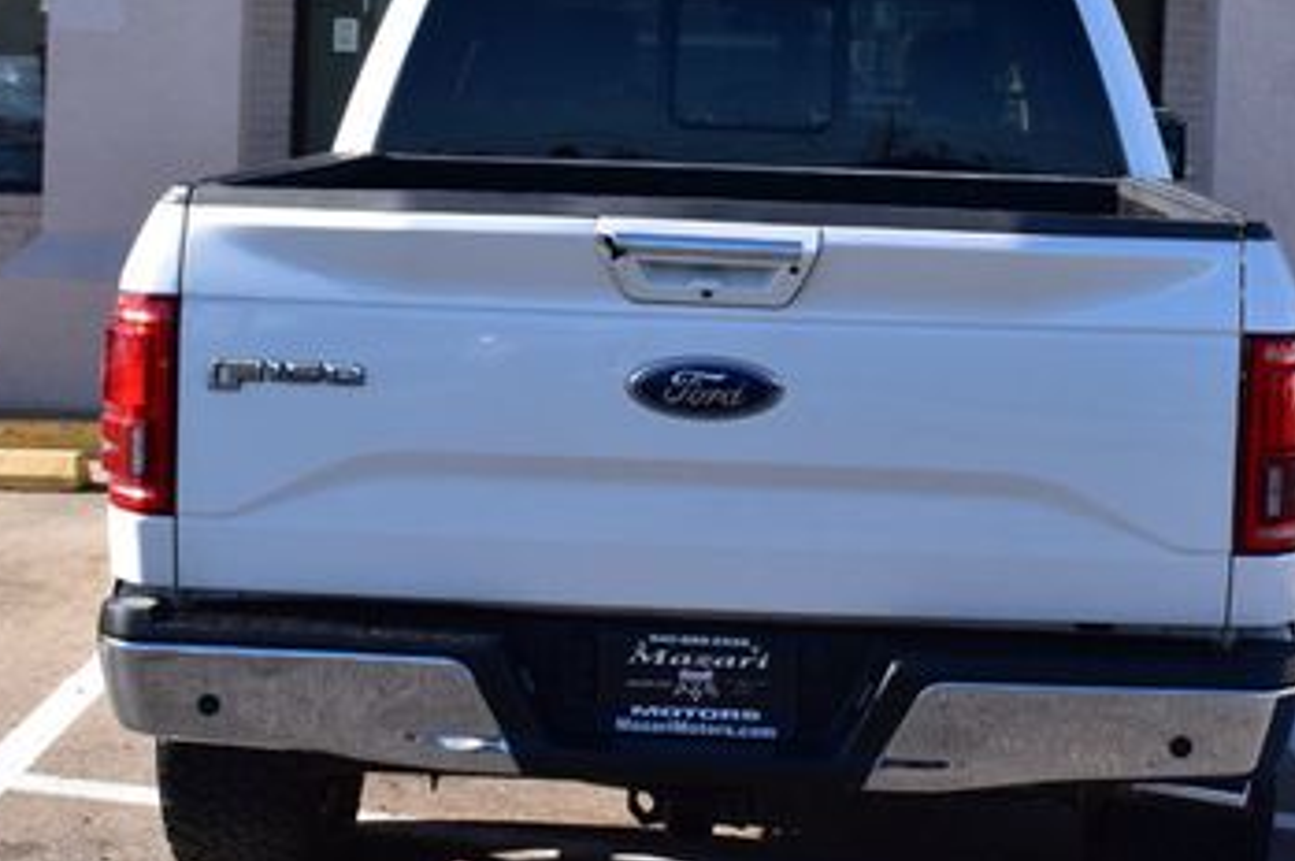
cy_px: 178
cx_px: 772
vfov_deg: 17.5
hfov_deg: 26.3
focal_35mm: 77
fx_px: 2767
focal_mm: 28
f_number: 11
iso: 400
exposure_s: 1/400
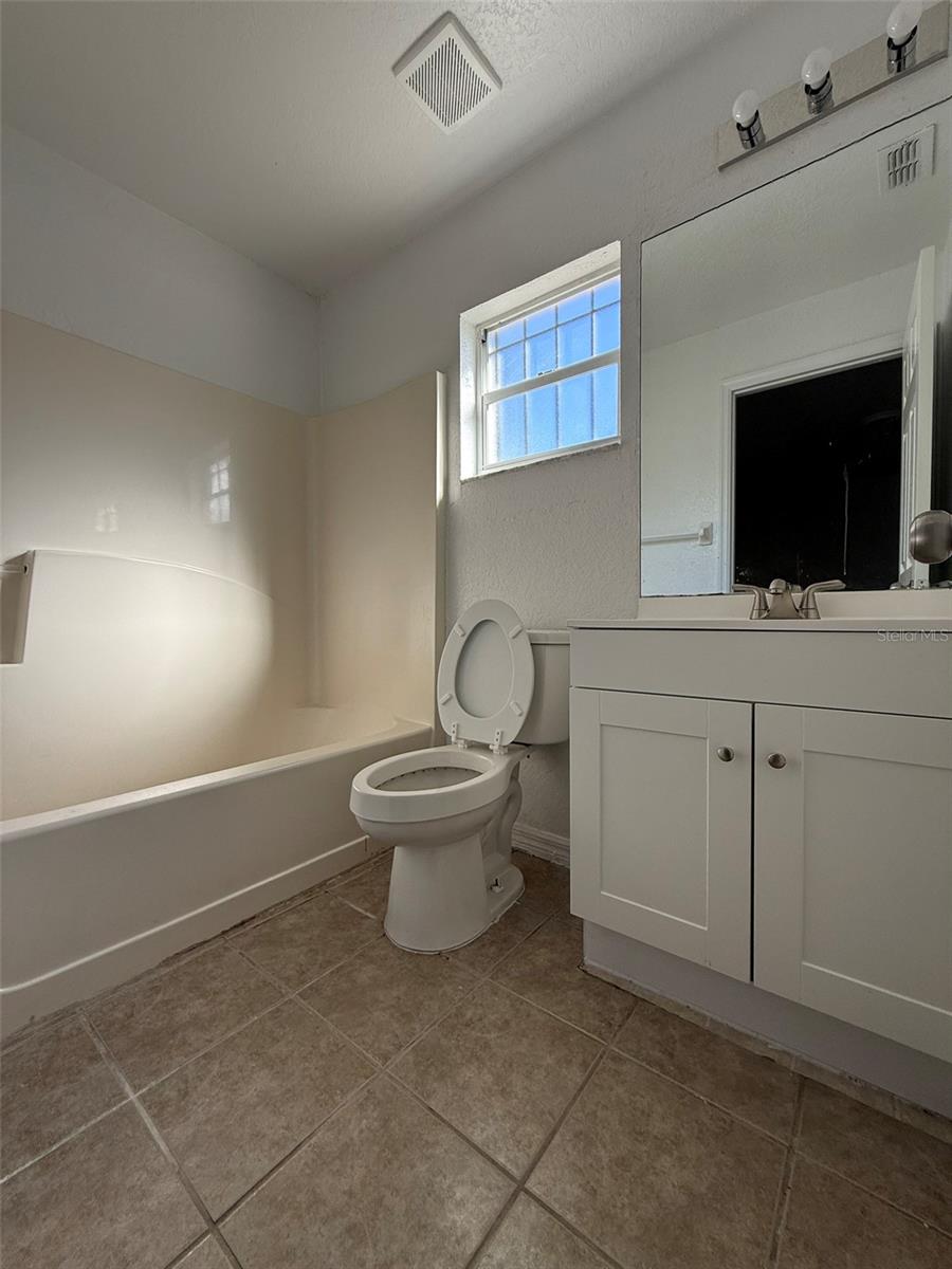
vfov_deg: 102.1
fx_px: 513
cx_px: 476
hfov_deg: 85.7
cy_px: 634
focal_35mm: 14
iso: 64
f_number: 2.2
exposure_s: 1/172
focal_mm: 2.22
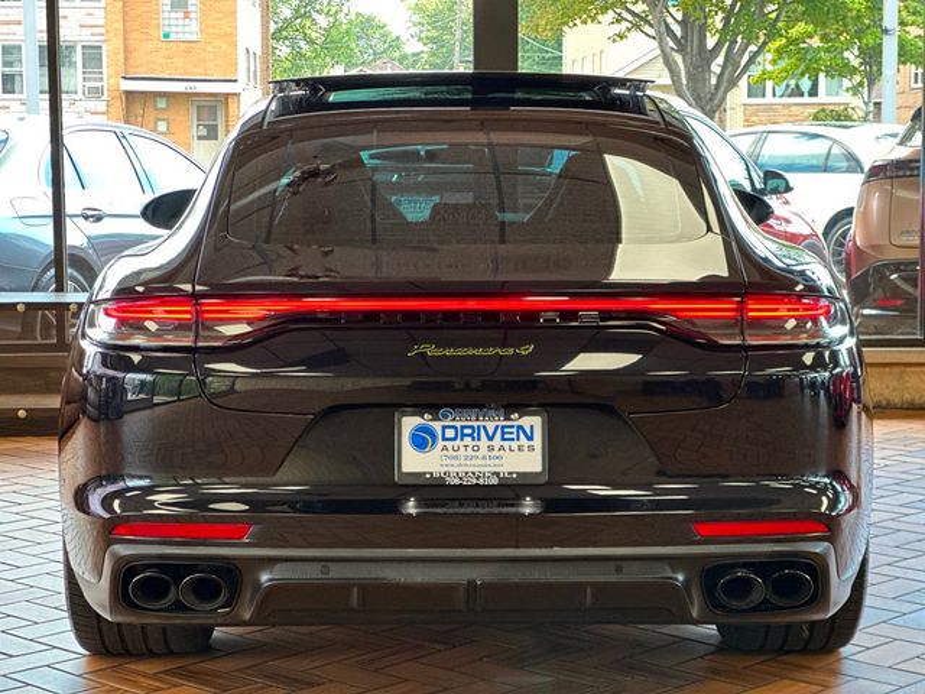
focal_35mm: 77
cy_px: 347
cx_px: 462
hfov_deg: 25.3
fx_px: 2058
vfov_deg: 19.1
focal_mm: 9
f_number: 2.8
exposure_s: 1/60
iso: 160
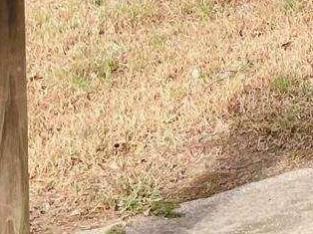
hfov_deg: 10.3
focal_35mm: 167
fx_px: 1509
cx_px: 739
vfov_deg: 7.8
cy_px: -432
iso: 32
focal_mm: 4.2
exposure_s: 1/955
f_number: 1.6
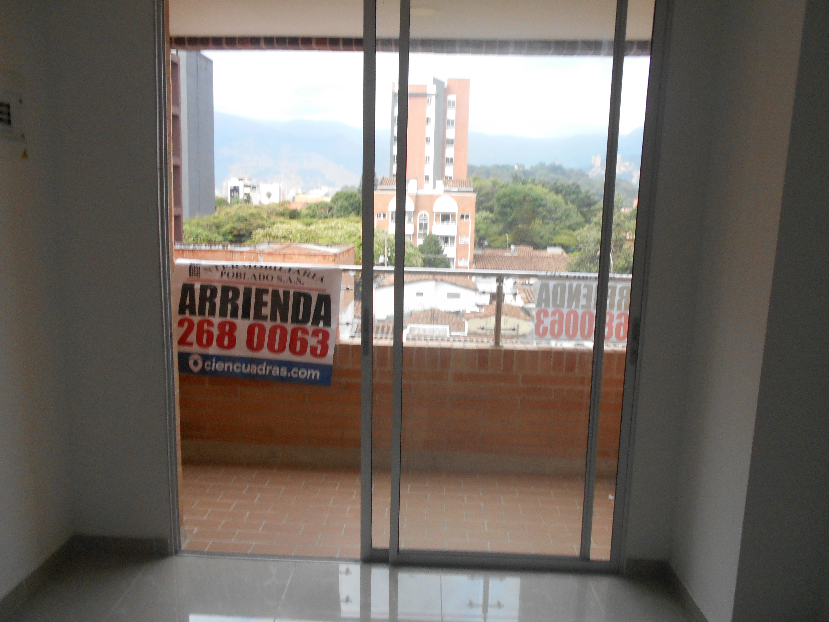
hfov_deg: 67.3
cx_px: 414
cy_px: 311
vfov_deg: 53.1
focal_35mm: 26
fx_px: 623
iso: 250
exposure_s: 1/30
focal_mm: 4.6
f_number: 3.2
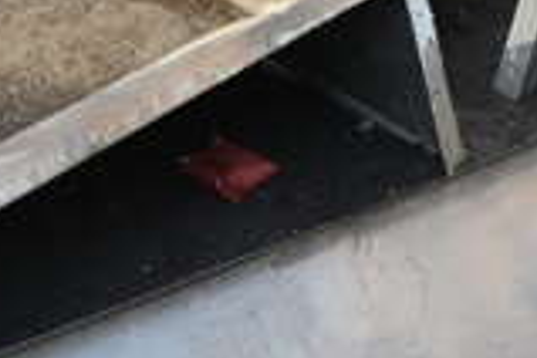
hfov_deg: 17.0
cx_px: -105
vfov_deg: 11.3
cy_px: 594
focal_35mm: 115
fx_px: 1715
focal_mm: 20
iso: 140
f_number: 8
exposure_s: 1/60
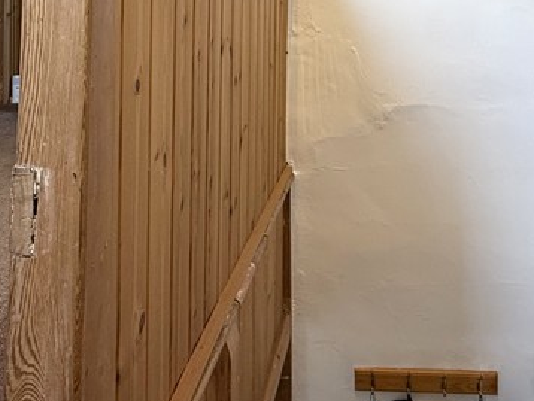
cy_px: -6
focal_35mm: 40
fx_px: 617
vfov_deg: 32.9
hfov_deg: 46.2
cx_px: 348
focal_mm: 2.22
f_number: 2.2
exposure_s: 1/99
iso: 125
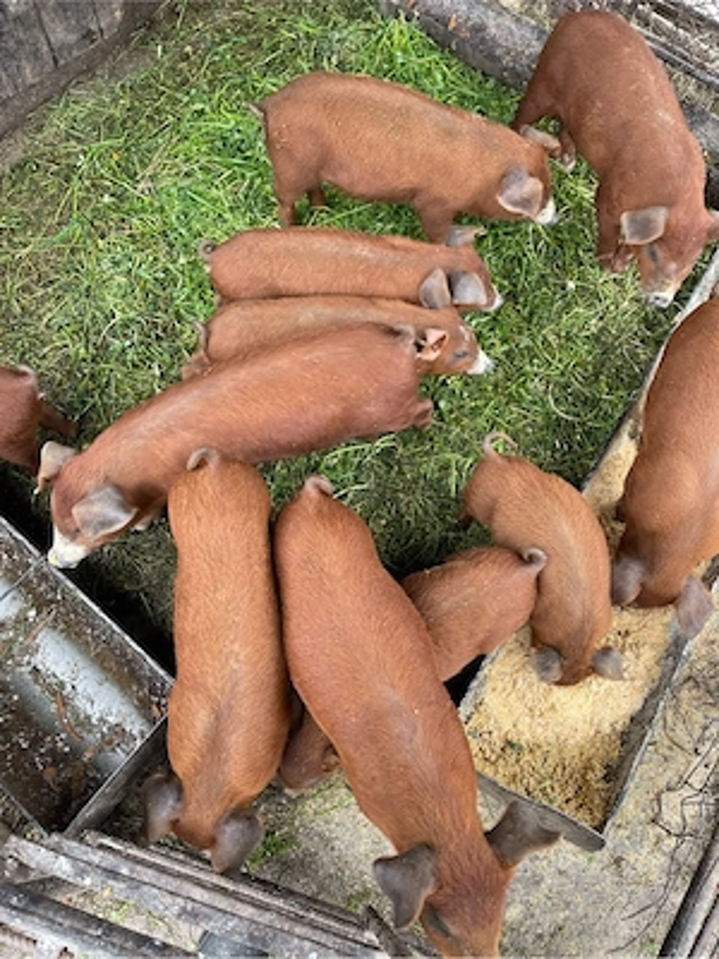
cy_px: 480
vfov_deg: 69.4
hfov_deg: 54.9
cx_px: 360
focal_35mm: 25
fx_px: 692
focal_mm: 5.1
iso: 125
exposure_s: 1/121
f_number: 1.6
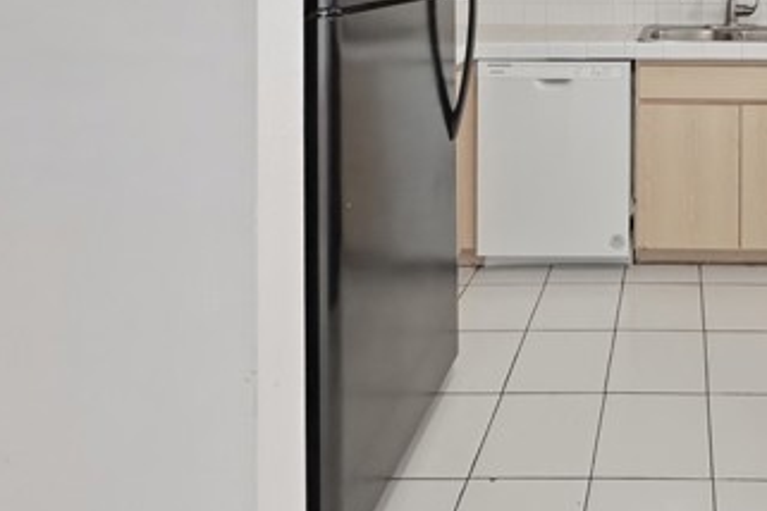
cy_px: -14
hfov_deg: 55.8
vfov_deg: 39.1
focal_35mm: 29
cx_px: 679
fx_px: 618
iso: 160
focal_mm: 2.2
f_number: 2.2
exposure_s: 1/60
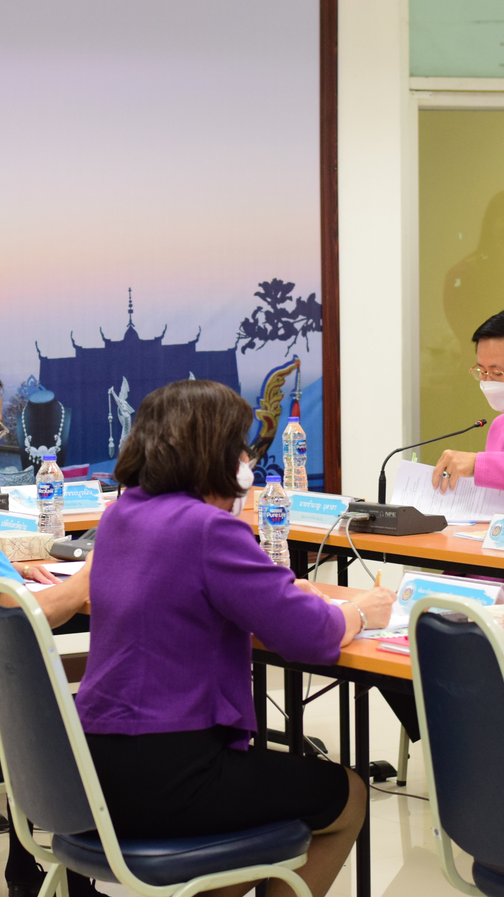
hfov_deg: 10.3
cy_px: 448
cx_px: 145
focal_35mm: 118
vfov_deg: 18.2
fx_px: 2804
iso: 1250
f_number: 3.5
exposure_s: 1/160
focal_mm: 50
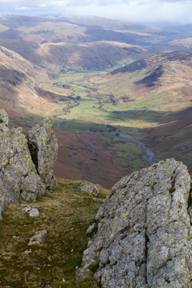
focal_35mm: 52
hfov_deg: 25.7
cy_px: 144
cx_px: 96
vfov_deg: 37.9
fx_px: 420
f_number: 11
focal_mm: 35
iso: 100
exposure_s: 1/125
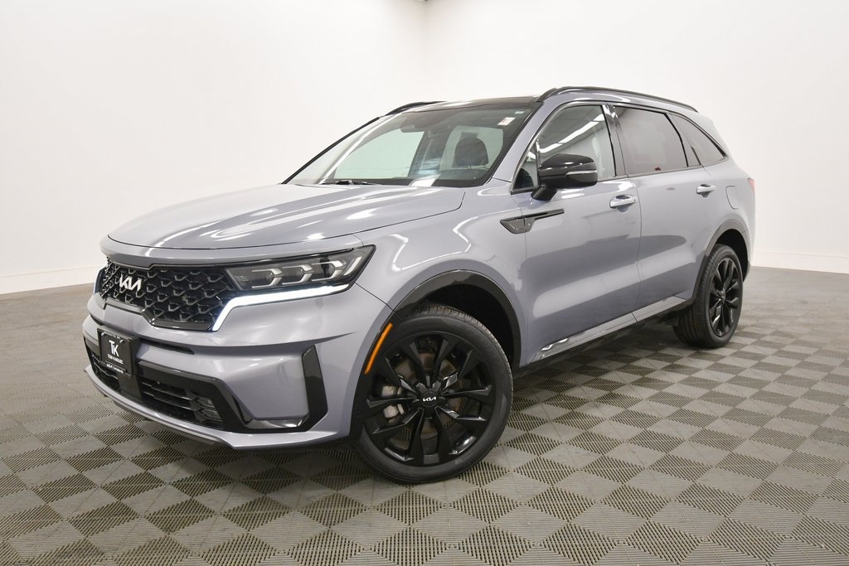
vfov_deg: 43.6
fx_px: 708
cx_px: 424
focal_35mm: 30
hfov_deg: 61.9
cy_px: 283
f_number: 5.6
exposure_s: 1/125
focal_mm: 20
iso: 1100
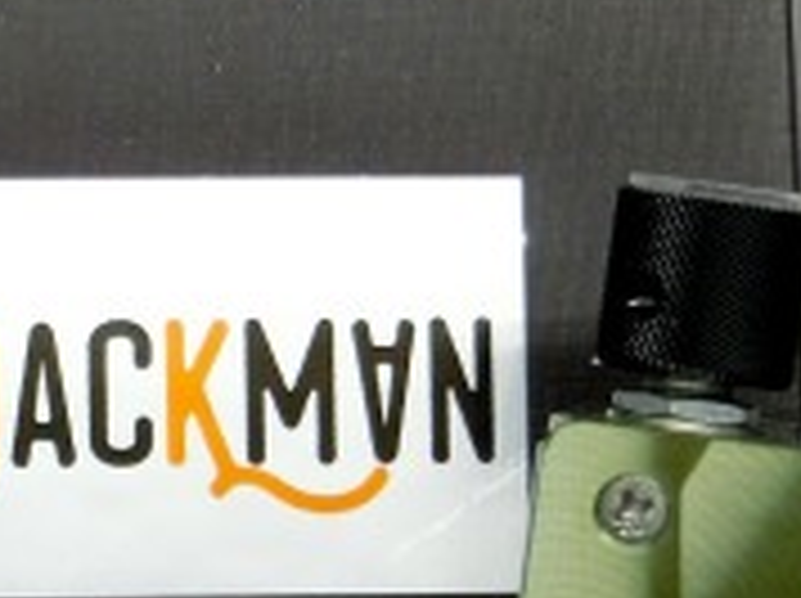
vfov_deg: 7.8
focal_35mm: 187
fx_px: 4321
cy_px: 796
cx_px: 94
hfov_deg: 10.5
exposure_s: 1/125
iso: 160
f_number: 4.7
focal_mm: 9.3
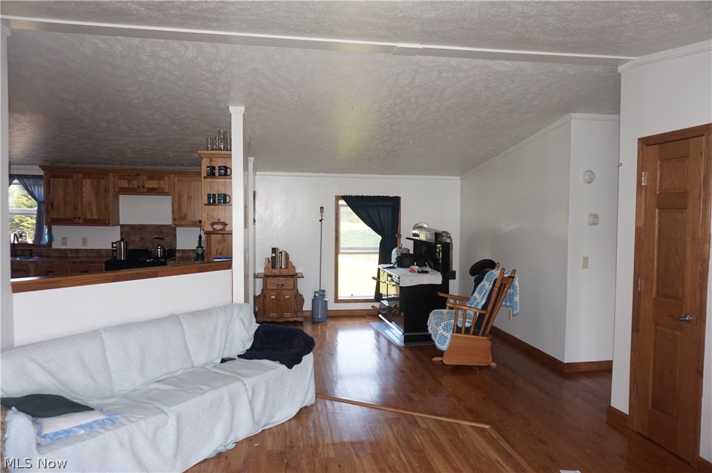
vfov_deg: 53.1
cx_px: 356
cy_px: 236
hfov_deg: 73.8
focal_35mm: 24
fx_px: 474
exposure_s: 1/60
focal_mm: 16
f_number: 4
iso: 800
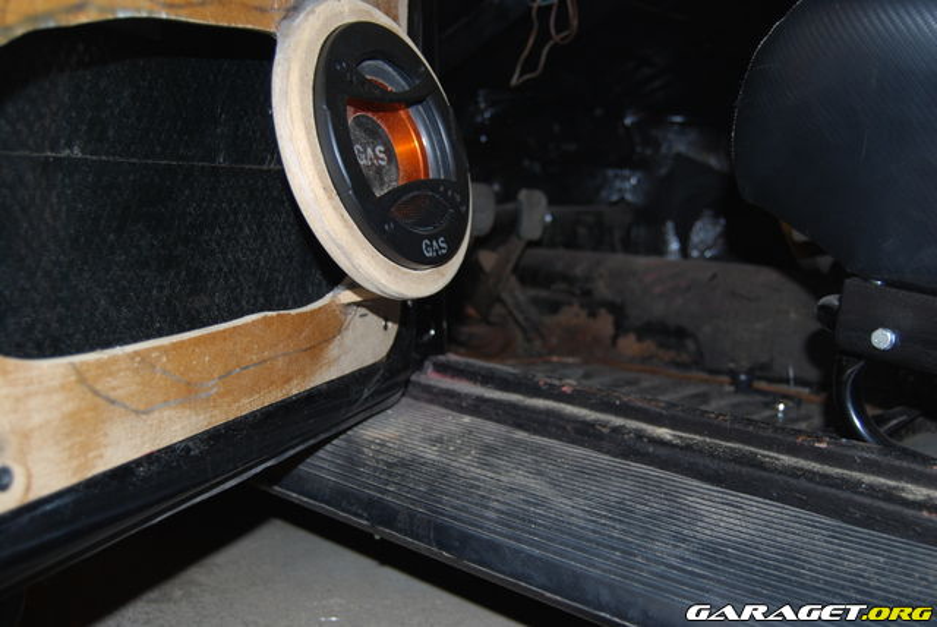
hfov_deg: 53.1
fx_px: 938
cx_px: 468
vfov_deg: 36.9
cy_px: 314
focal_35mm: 36
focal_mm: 24
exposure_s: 1/60
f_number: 4
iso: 200
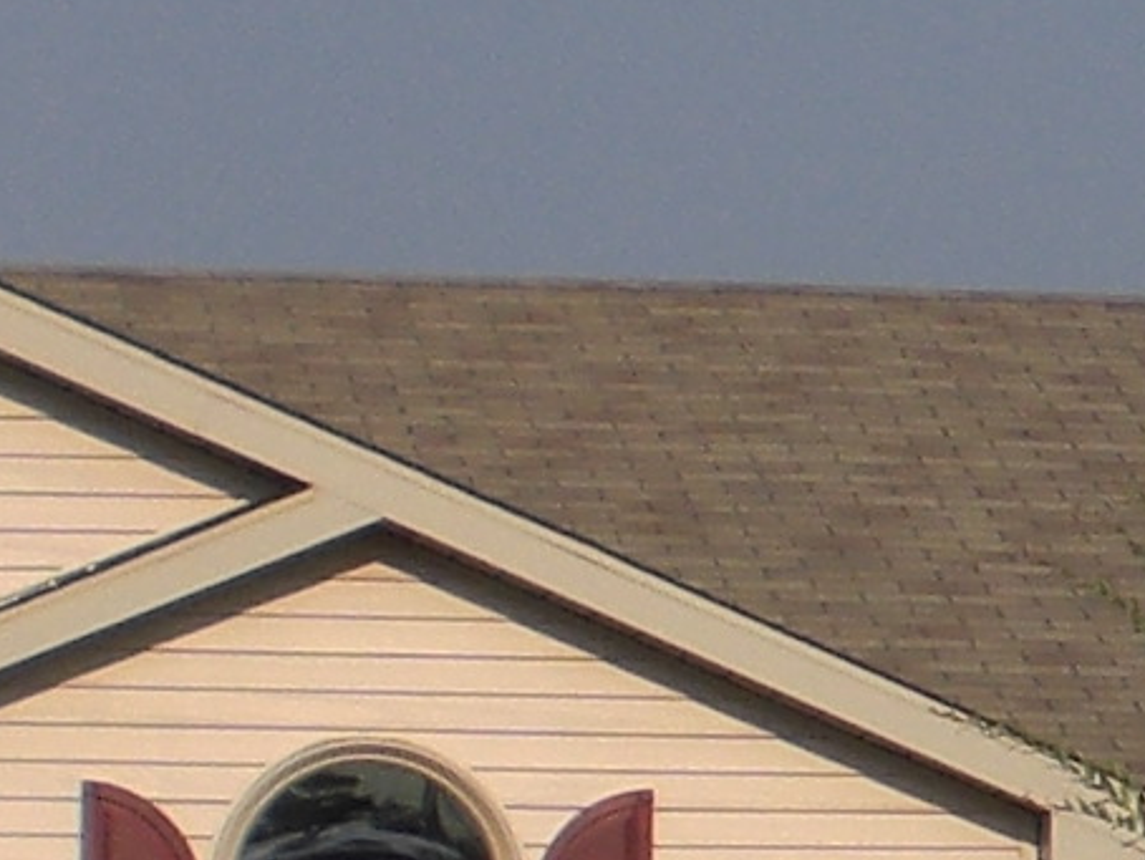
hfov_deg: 7.6
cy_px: 1062
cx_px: 1485
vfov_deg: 5.8
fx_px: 8505
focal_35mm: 257
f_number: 4.4
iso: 50
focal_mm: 6.3
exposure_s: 1/500
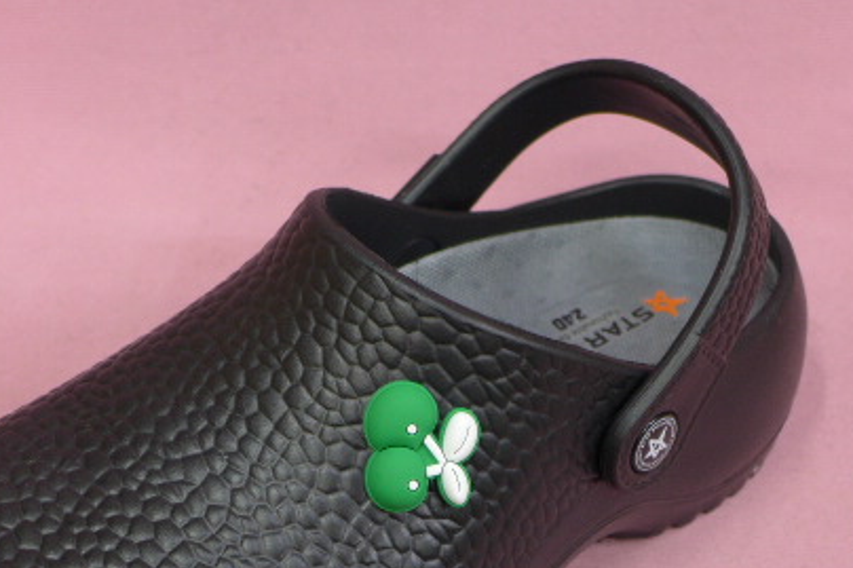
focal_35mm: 68
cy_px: 443
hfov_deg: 29.7
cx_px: 412
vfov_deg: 19.8
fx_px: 1610
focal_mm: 8.4
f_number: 1.8
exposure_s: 1/80
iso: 160
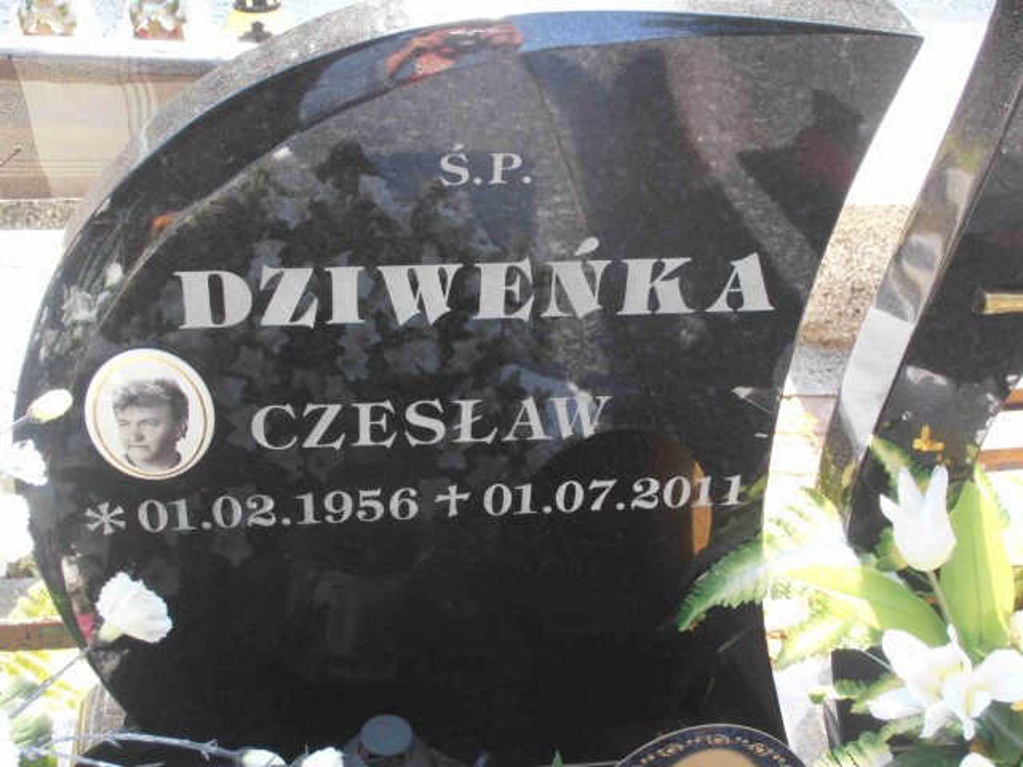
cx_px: 512
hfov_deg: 33.8
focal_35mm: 57
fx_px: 1685
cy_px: 384
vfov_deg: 25.7
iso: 80
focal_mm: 10.04
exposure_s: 1/50
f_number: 4.5
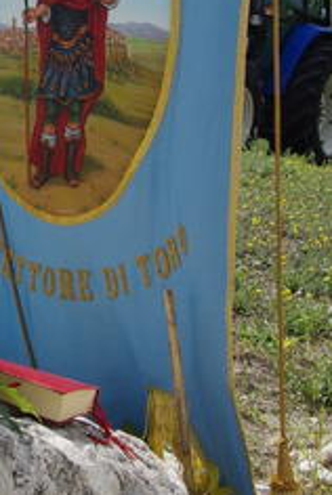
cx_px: -130
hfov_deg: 9.2
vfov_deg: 13.9
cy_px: 69
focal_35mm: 146
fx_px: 2014
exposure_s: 1/320
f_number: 11
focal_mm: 31
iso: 400
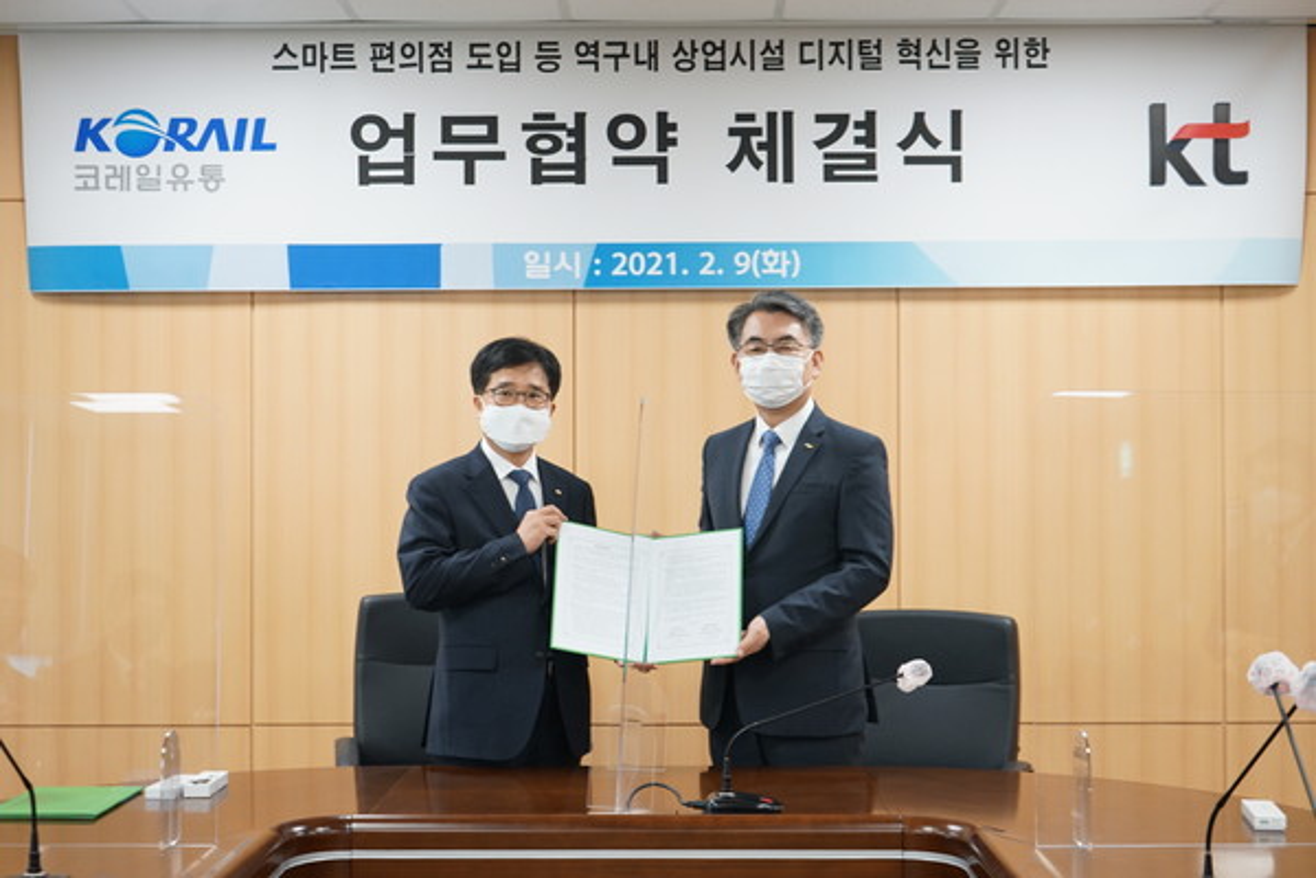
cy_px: 439
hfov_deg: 40.3
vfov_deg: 27.5
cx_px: 658
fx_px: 1791
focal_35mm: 49
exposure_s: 1/60
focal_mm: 49
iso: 1000
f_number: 4.5
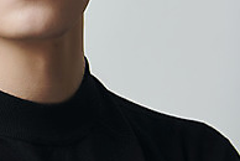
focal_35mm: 524
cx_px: -122
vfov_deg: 2.6
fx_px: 3499
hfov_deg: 3.9
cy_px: -11
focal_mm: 170
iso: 64
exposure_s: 1/125
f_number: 7.1
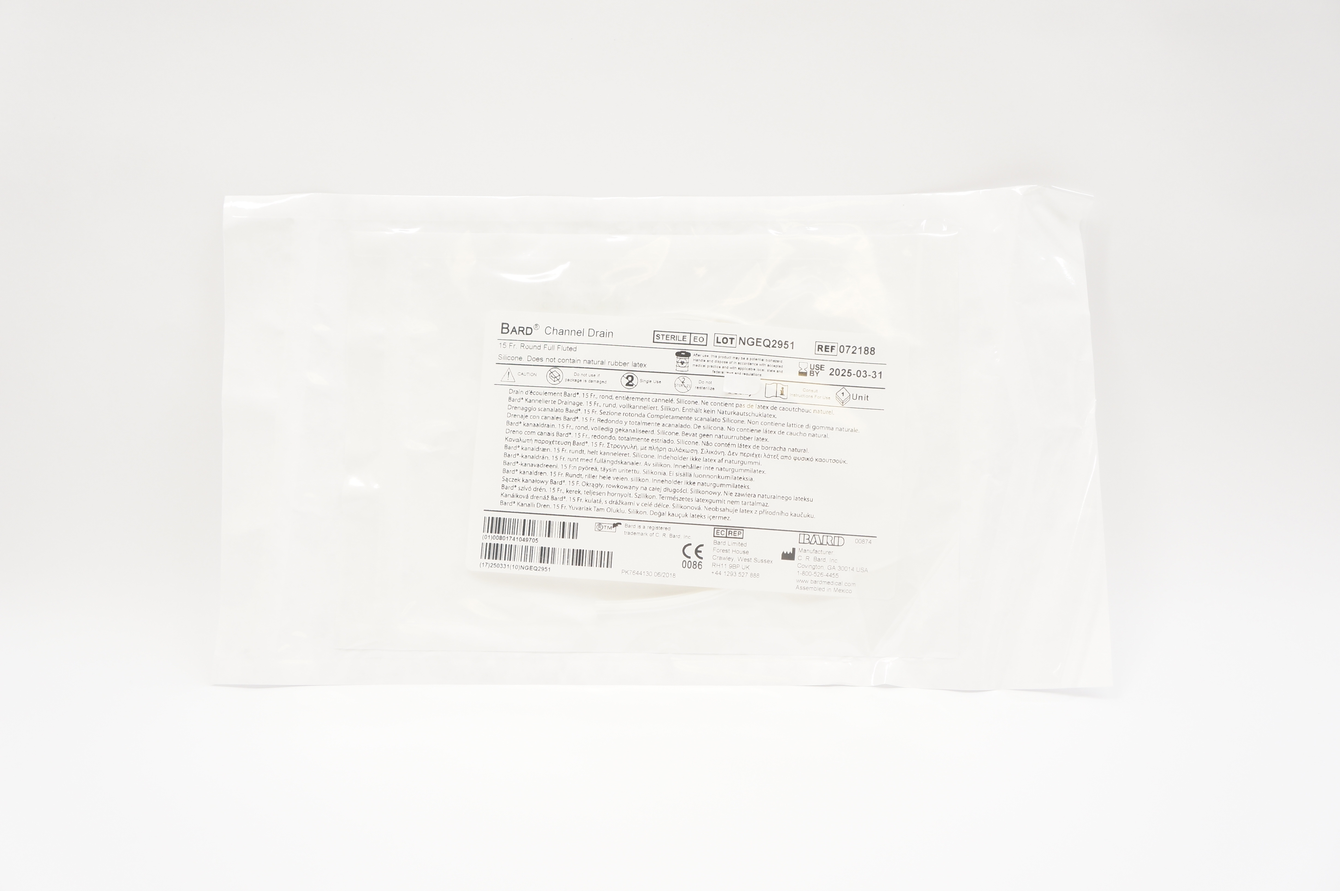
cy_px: 446
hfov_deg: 48.0
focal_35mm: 40
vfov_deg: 32.9
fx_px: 1506
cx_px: 670
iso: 400
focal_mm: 27
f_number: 5
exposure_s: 1/60
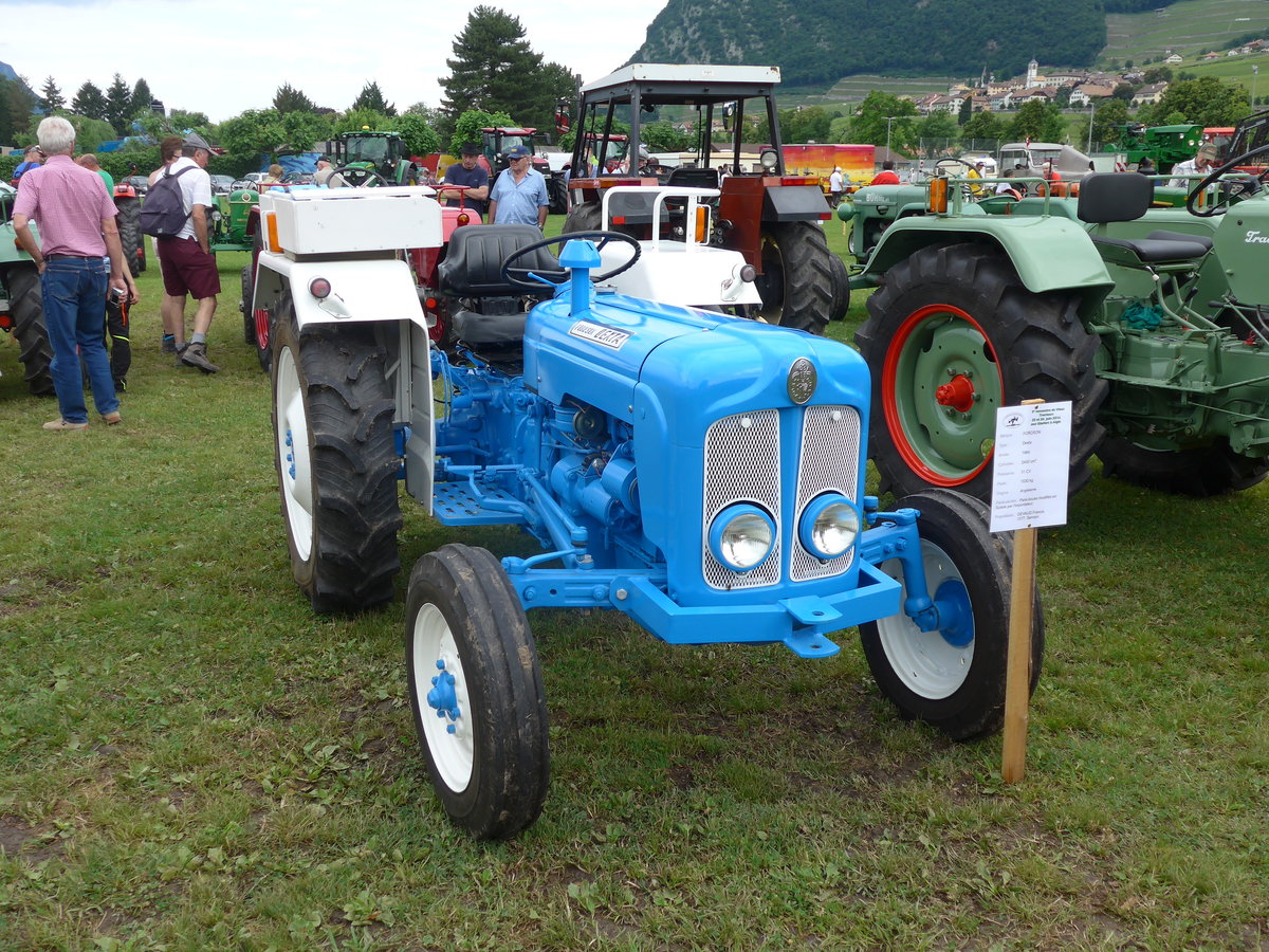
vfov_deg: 39.7
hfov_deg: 51.4
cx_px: 634
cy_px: 476
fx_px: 1320
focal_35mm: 36
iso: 80
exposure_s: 1/640
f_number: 2.8
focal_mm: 7.5
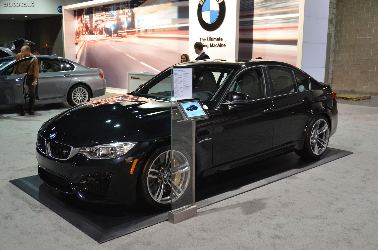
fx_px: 377
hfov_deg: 53.2
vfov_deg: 36.7
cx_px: 189
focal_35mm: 36
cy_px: 125
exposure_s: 1/80
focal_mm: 24
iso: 1600
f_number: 3.8
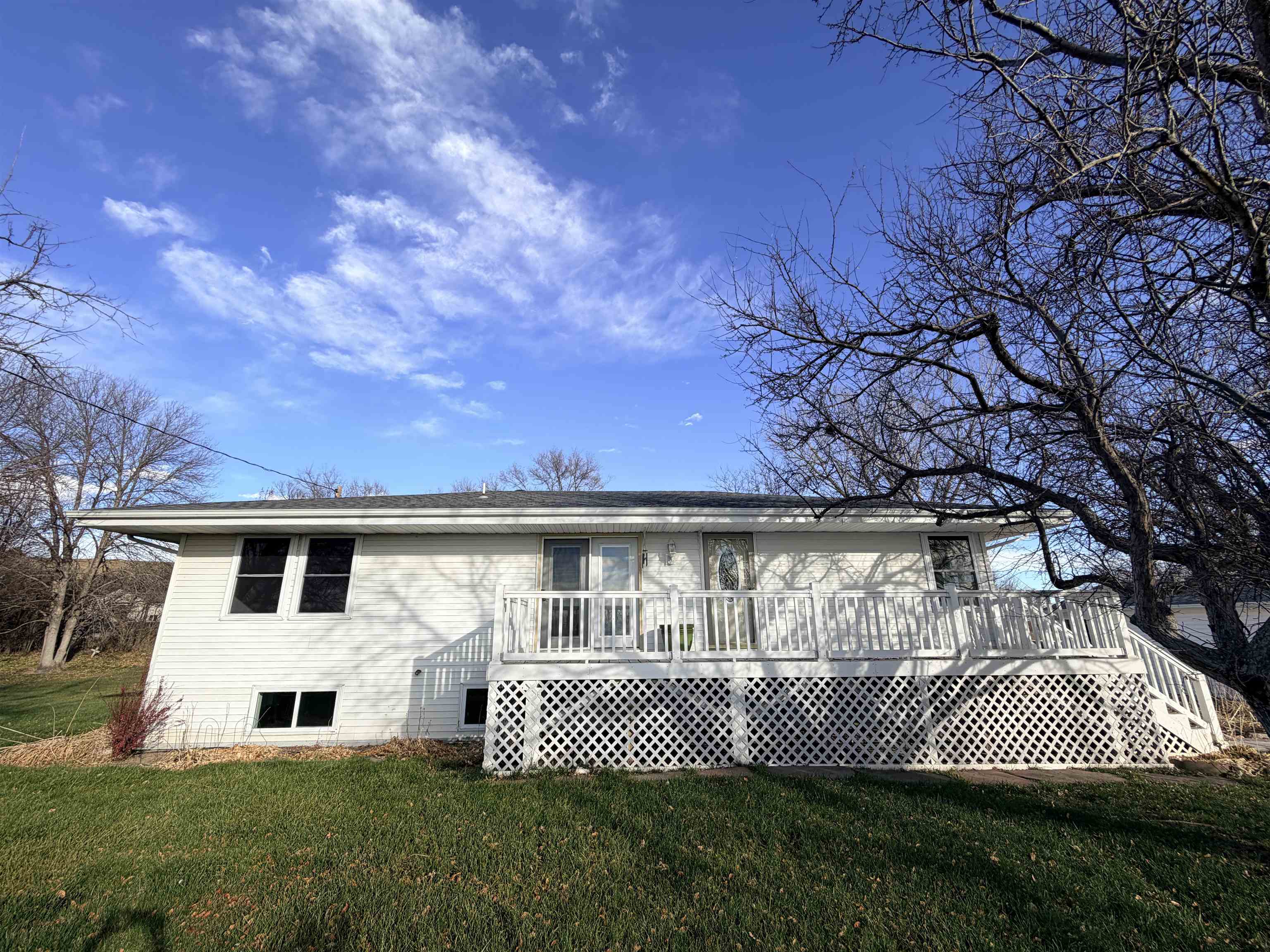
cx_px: 635
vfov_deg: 85.7
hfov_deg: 102.1
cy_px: 476
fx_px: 514
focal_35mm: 14
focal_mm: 2.22
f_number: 2.2
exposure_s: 1/770
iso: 32
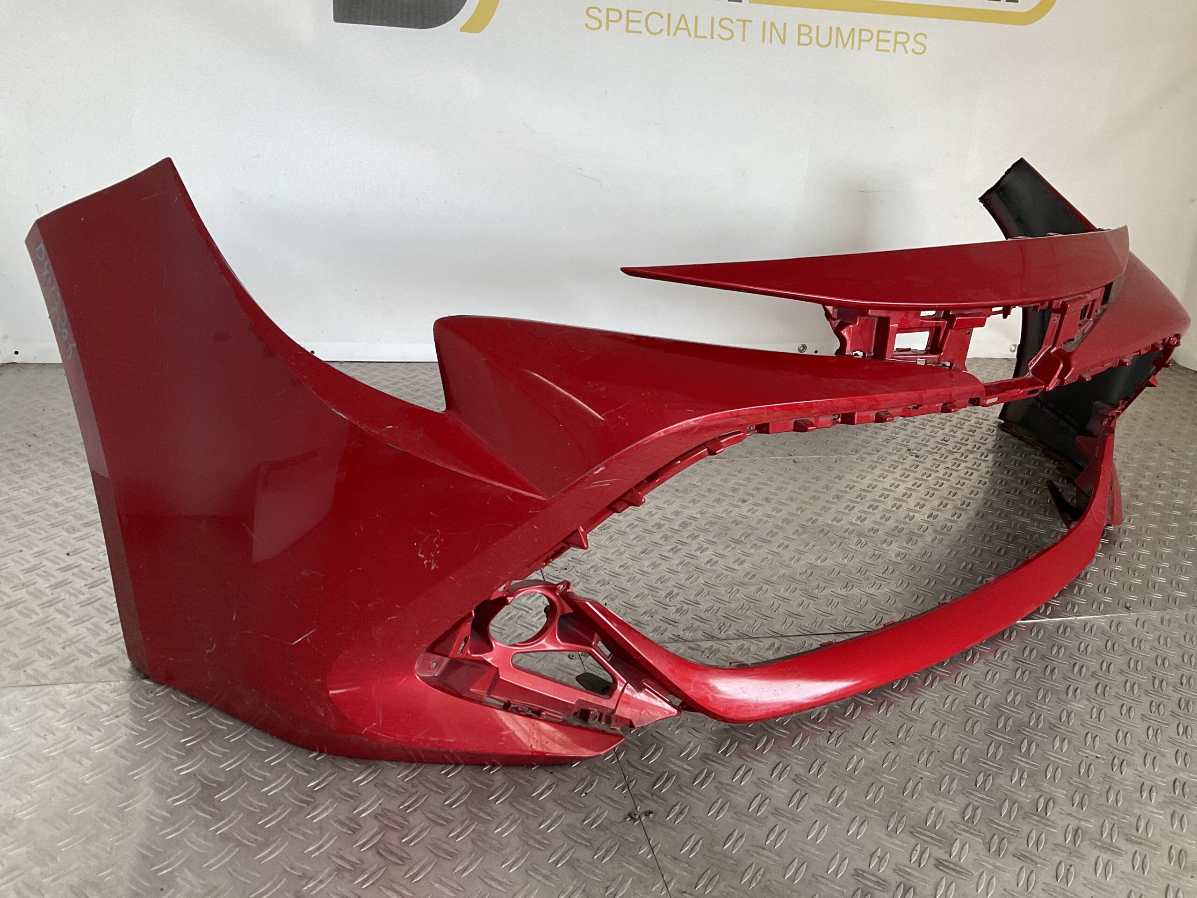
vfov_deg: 48.2
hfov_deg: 61.7
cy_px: 449
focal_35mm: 29
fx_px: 1003
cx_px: 598
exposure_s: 1/60
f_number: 1.8
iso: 125
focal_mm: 3
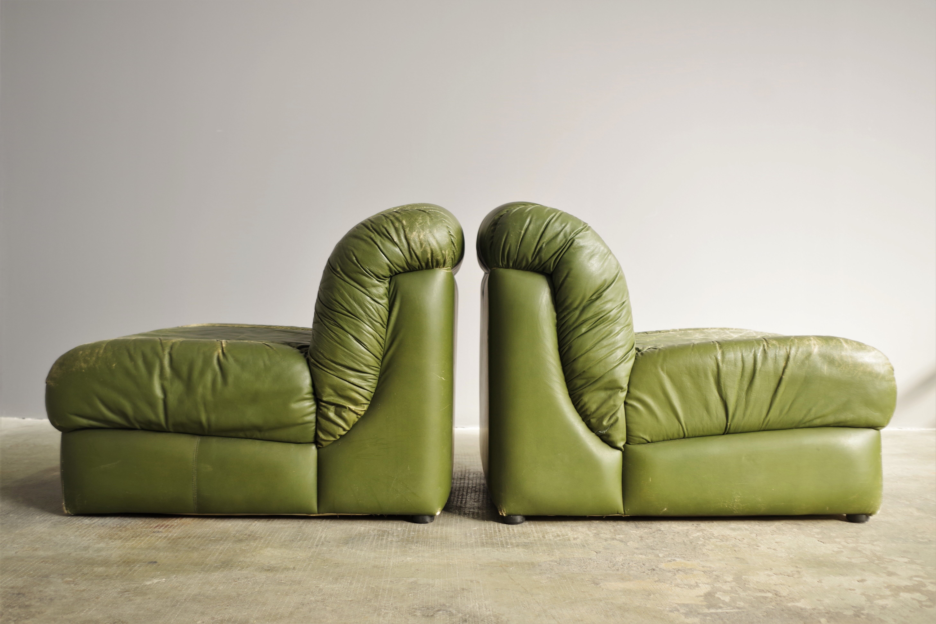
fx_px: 884
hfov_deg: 55.8
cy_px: 312
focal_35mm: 34
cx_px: 468
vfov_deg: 38.9
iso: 100
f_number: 4
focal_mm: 23.13
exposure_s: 1/6
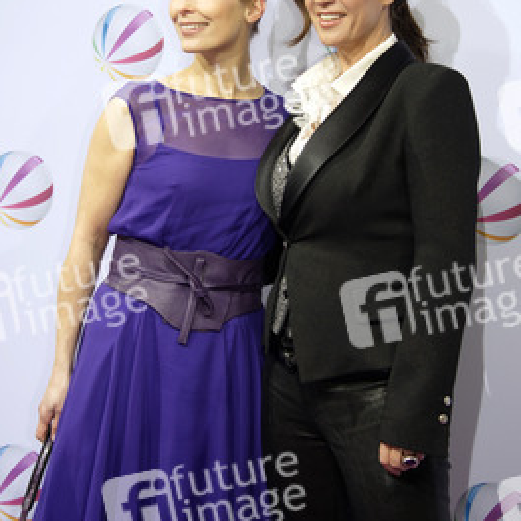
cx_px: 262
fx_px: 1805
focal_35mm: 106
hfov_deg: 16.4
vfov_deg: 16.4
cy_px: 202
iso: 640
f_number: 5.6
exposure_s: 1/160
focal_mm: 82
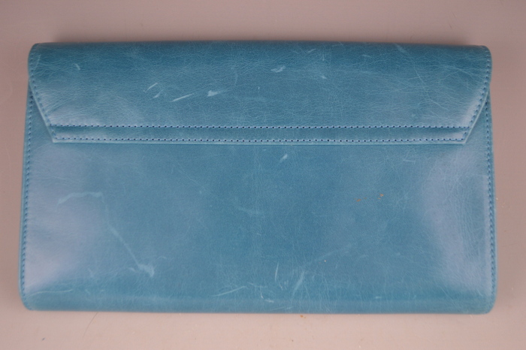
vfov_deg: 36.8
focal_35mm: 36
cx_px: 263
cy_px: 175
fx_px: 526
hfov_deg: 53.2
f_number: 4
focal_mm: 24
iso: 400
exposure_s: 1/60
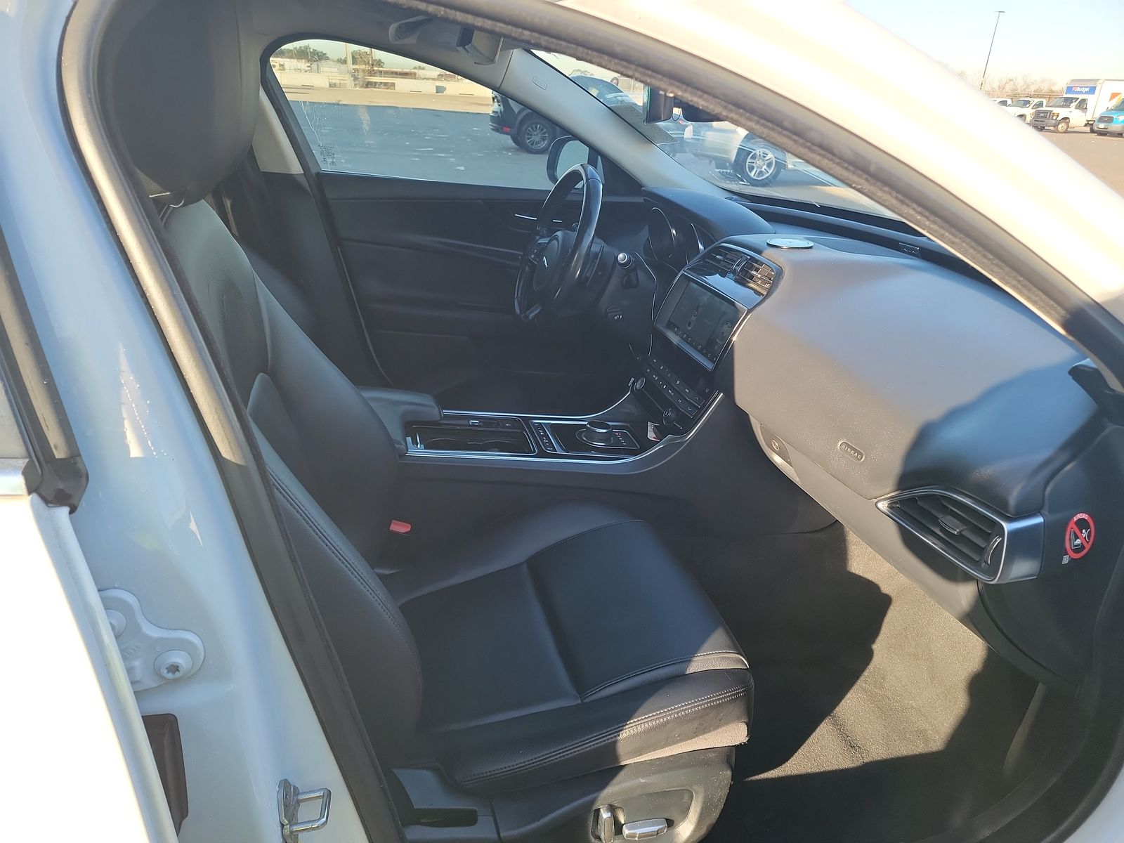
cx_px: 562
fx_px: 779
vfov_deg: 56.8
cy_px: 422
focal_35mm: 24
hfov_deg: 71.6
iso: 70
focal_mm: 6.7
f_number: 1.8
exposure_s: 1/119
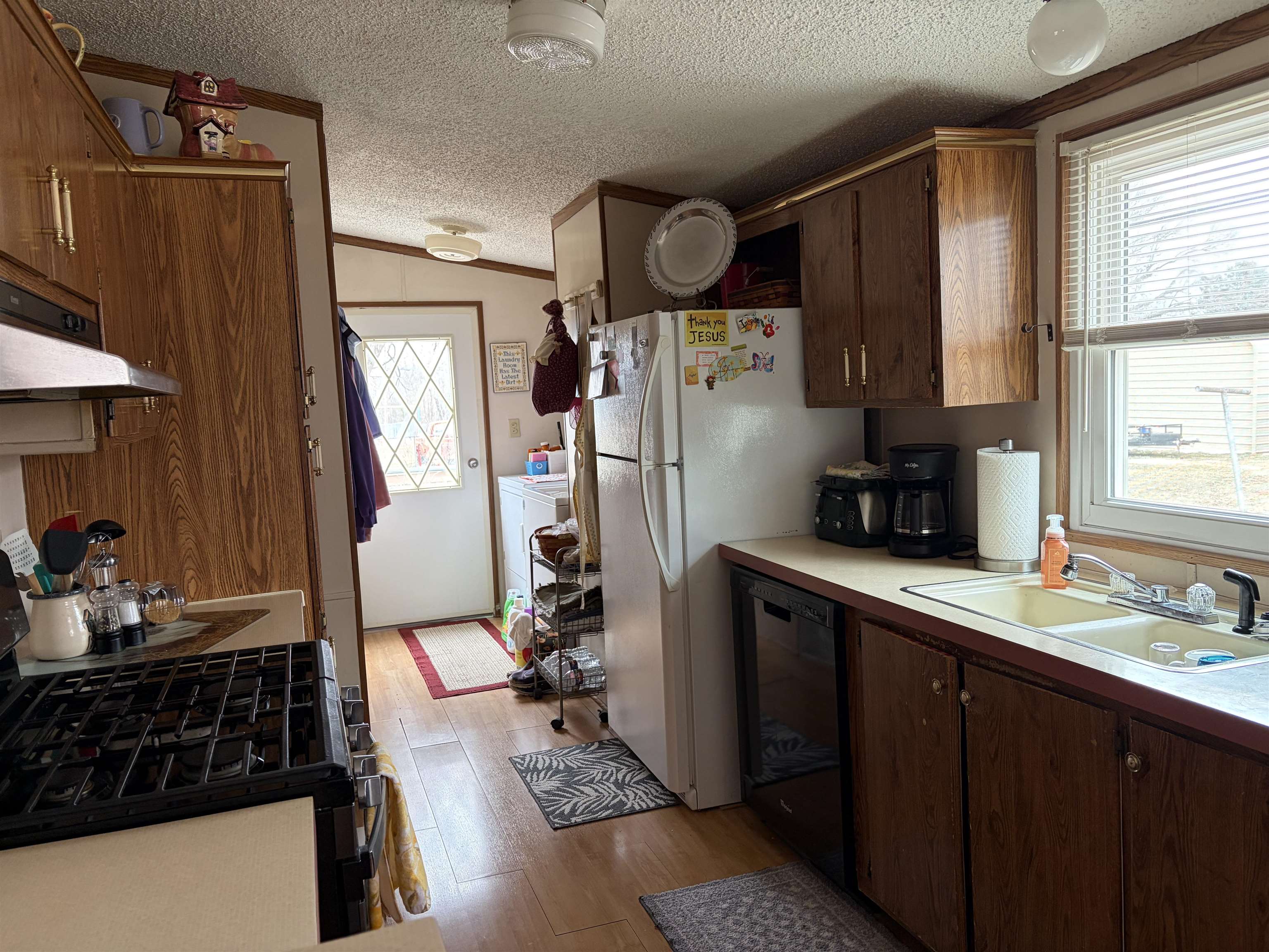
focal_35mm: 26
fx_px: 953
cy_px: 476
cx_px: 634
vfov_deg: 53.1
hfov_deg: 67.3
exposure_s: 1/60
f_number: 1.6
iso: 160
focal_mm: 5.96
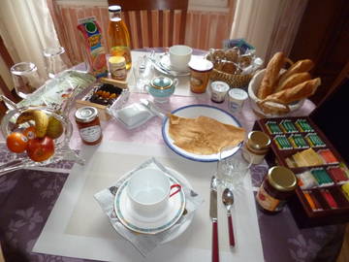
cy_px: 131
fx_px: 242
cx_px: 174
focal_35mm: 24
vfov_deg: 56.8
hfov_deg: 71.6
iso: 400
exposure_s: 1/60
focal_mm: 4.3
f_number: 2.5
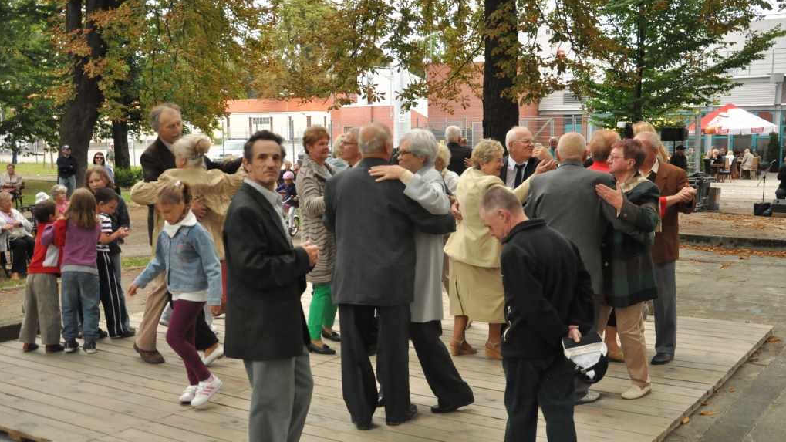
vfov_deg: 28.9
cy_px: 260
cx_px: 393
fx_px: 854
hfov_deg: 49.4
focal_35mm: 41
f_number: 4
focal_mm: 26
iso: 2000
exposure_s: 1/800
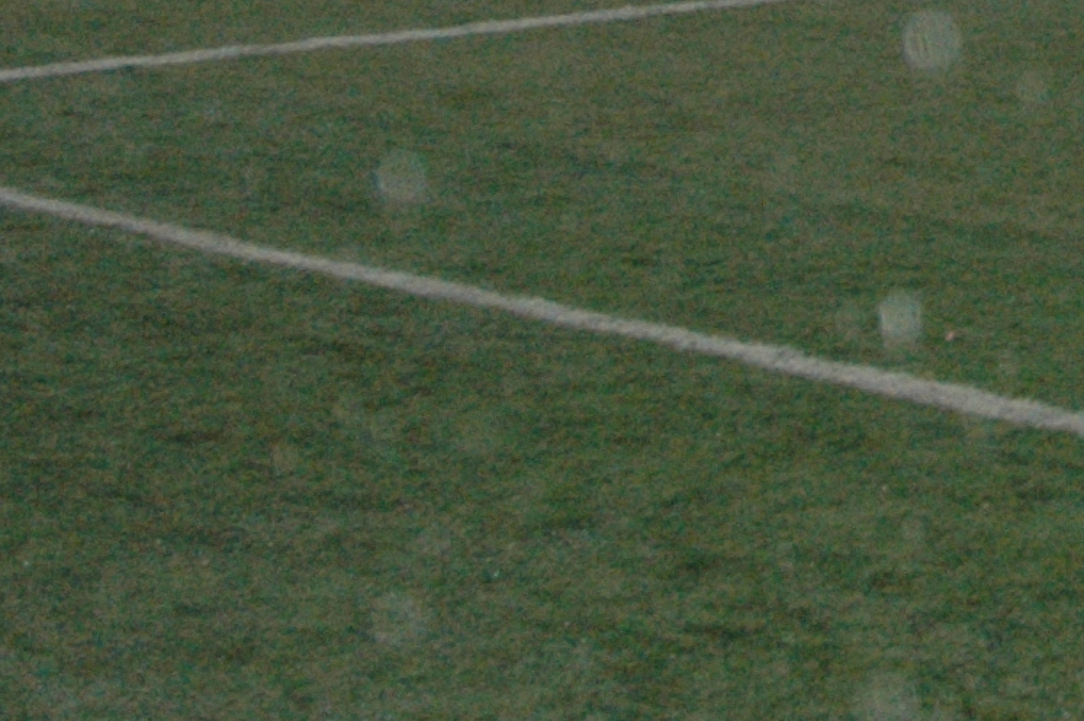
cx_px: 2062
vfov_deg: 9.1
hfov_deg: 12.7
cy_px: -521
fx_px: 4363
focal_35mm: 145
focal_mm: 24
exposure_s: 1/500
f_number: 7.1
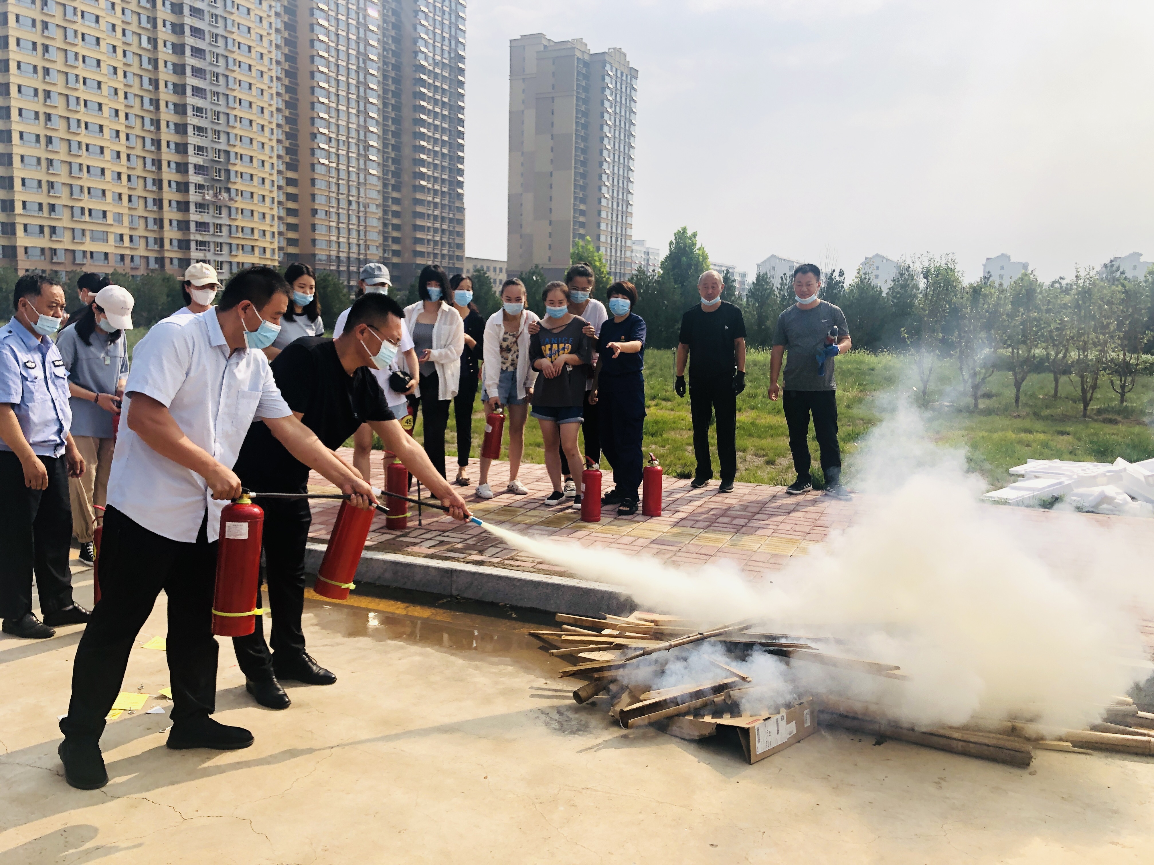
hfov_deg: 63.4
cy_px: 432
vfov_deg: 49.7
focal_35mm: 28
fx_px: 933
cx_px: 577
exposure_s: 1/1715
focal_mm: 4
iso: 20
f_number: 1.8
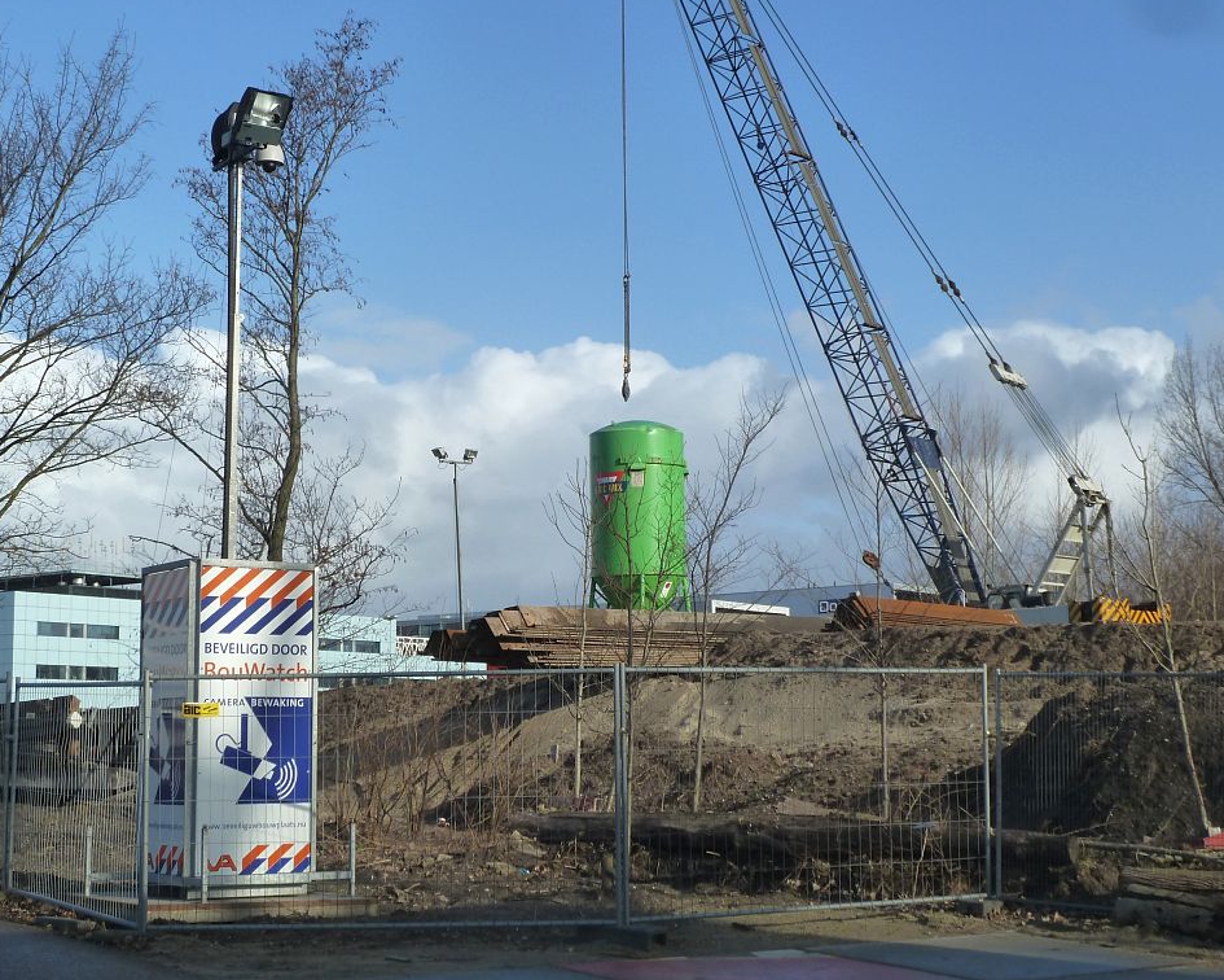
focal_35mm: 55
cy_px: 484
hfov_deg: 34.1
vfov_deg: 27.6
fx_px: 1992
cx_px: 571
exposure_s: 1/500
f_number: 4.5
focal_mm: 8.5
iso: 125
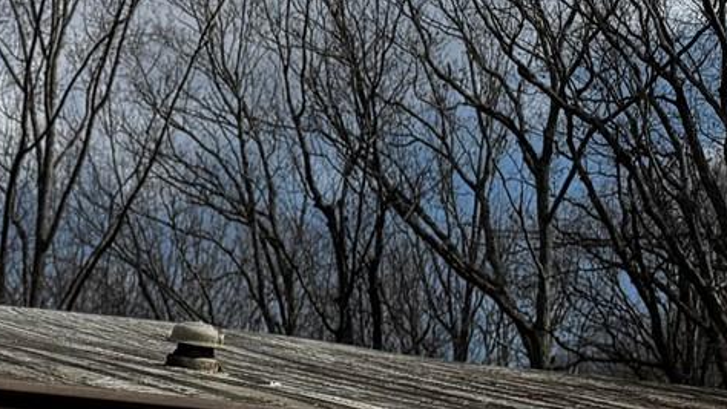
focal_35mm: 113
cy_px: 1121
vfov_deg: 9.1
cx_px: -316
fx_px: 2179
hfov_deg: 17.3
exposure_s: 1/9009
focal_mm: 6.76
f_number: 1.78
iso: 80
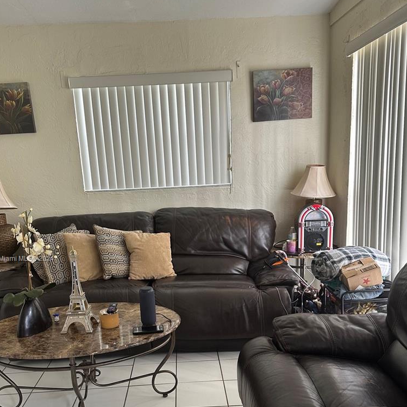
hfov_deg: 48.4
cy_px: 259
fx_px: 452
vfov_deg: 47.9
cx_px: 199
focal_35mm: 34
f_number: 1.78
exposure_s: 1/121
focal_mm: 6.86
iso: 125
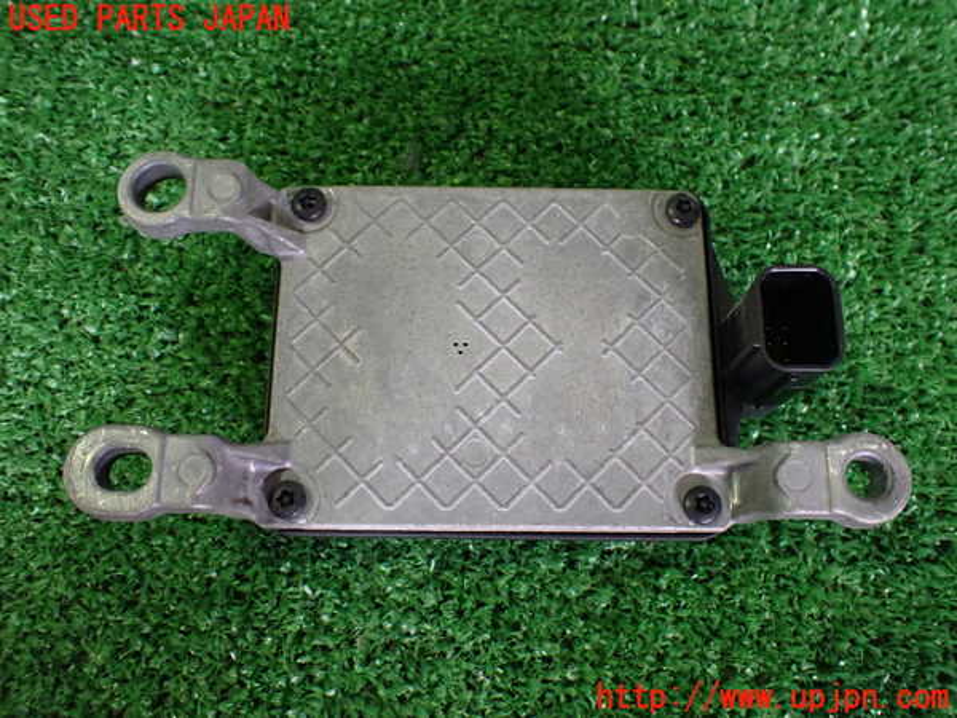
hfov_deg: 60.0
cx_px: 478
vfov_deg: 46.8
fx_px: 829
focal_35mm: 30
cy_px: 359
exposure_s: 1/60
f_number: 2.3
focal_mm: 5.4
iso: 800
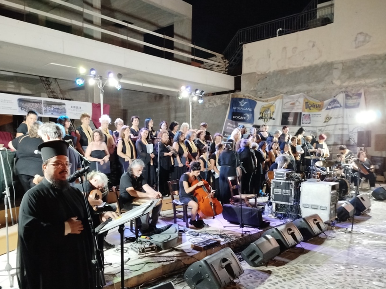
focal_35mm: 30
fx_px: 334
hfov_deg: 59.5
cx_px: 156
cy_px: 178
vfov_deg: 46.4
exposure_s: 1/17
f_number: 1.7
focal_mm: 5.31
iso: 500
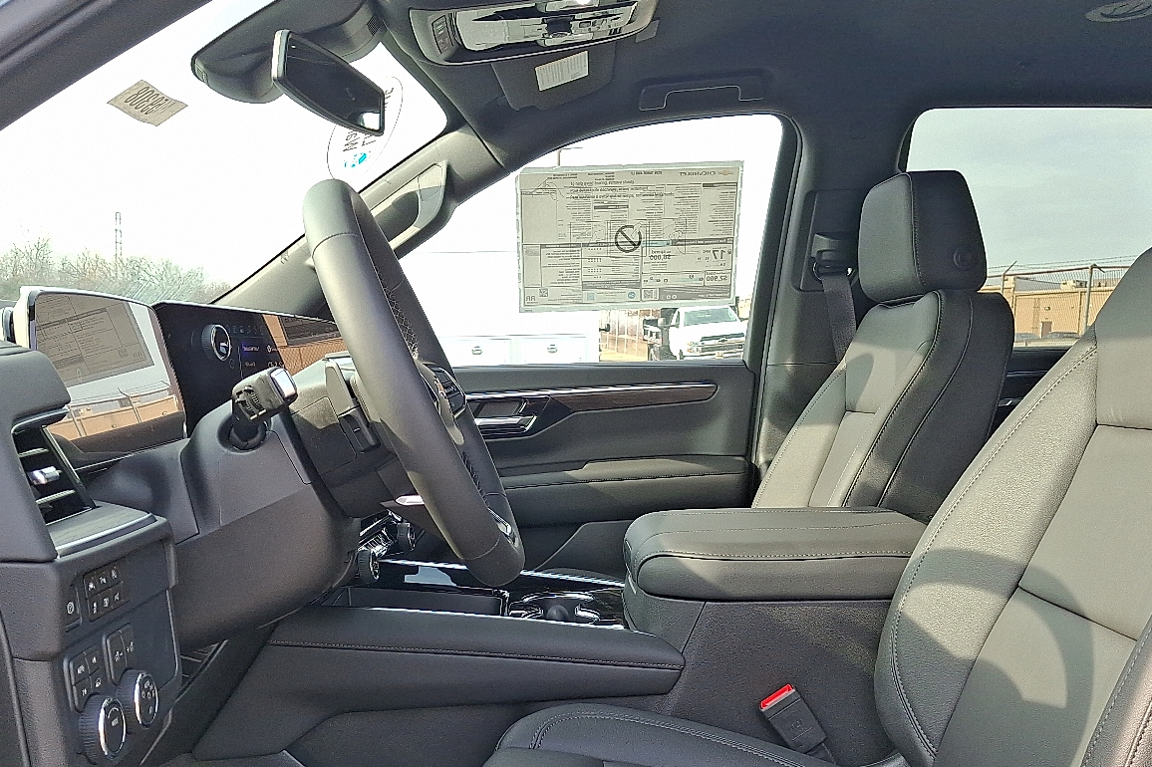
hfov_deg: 53.1
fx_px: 1152
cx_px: 578
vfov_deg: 36.3
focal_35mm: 36
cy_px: 543
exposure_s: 1/312
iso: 30
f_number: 1.8
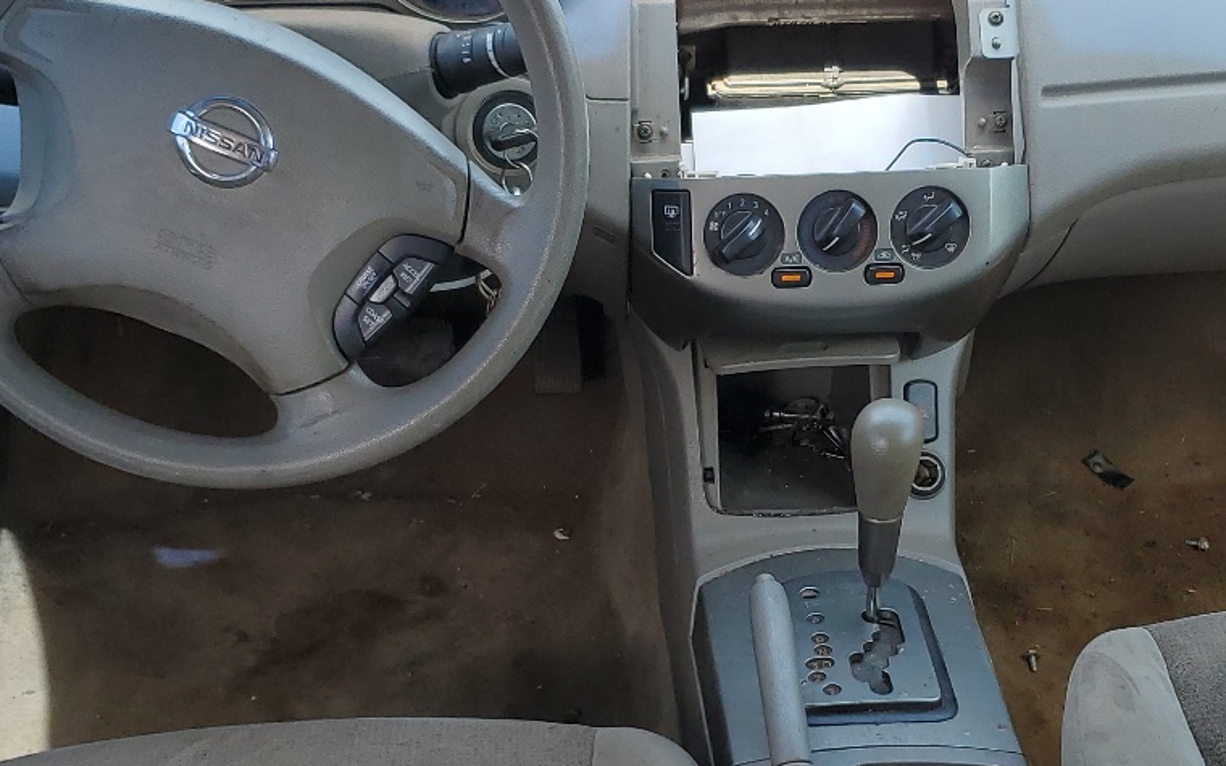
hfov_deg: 35.0
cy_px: 527
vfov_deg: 22.3
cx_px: 724
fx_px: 1938
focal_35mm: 58
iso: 50
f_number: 1.5
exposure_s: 1/345
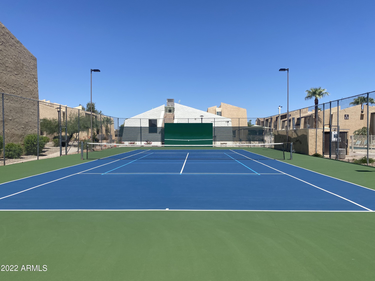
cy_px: 140
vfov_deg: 53.1
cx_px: 188
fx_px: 282
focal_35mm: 26
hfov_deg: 67.3
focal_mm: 4.25
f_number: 1.8
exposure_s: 1/3610
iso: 32
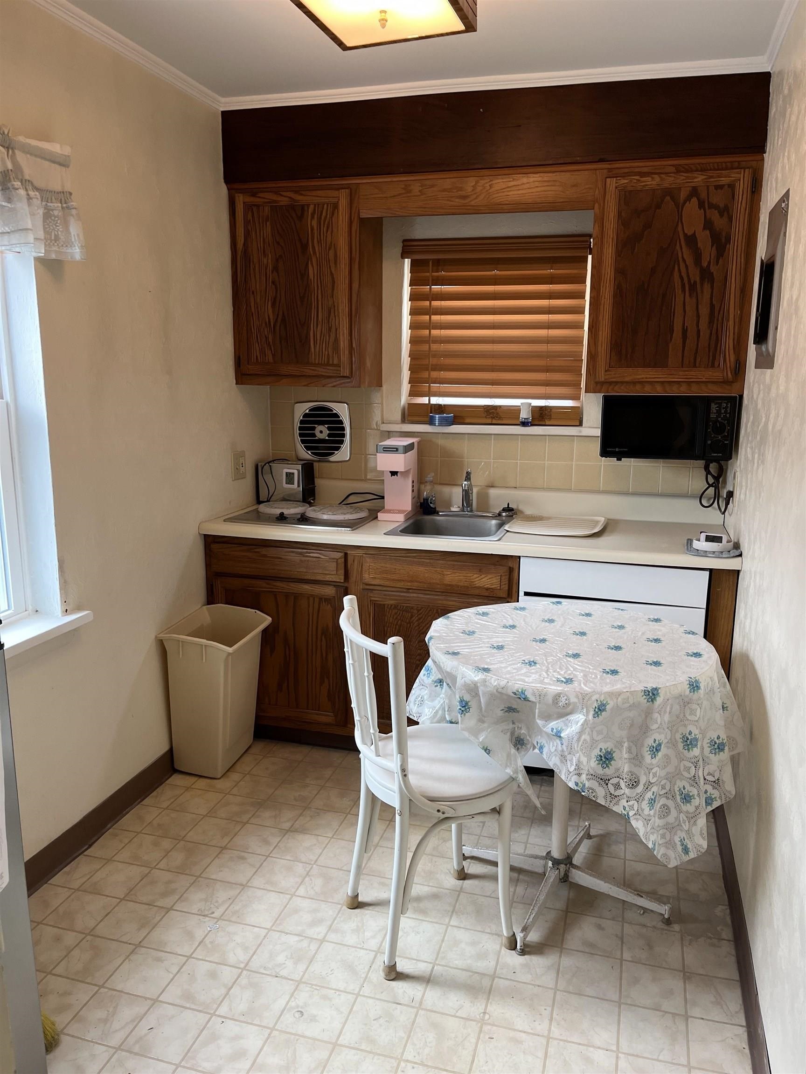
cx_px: 403
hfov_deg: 53.1
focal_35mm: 26
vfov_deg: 67.3
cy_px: 537
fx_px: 807
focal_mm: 5.1
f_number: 1.6
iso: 100
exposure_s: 1/120
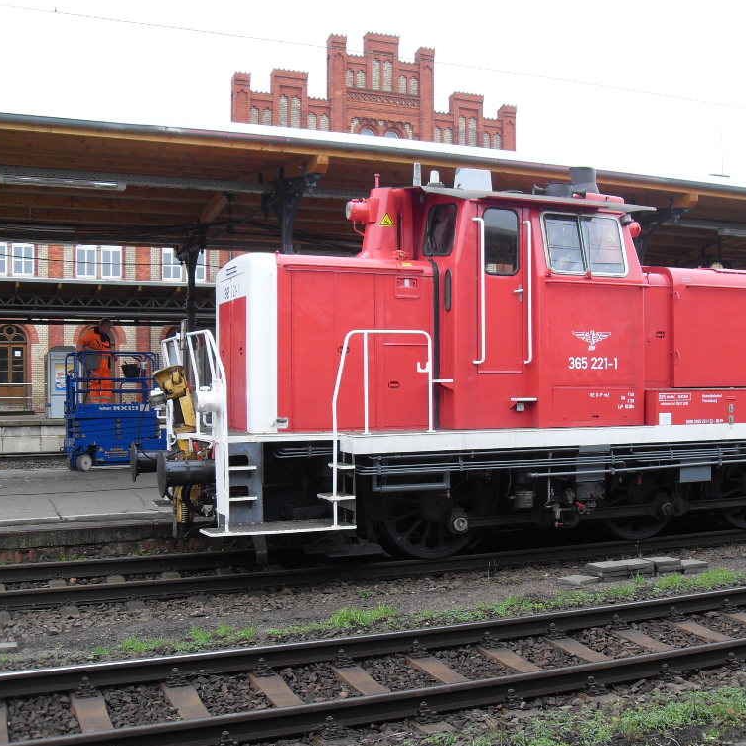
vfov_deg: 40.9
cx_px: 484
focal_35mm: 41
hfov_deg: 40.5
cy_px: 372
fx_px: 1000
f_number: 2.8
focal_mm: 6.3
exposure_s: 1/90
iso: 80
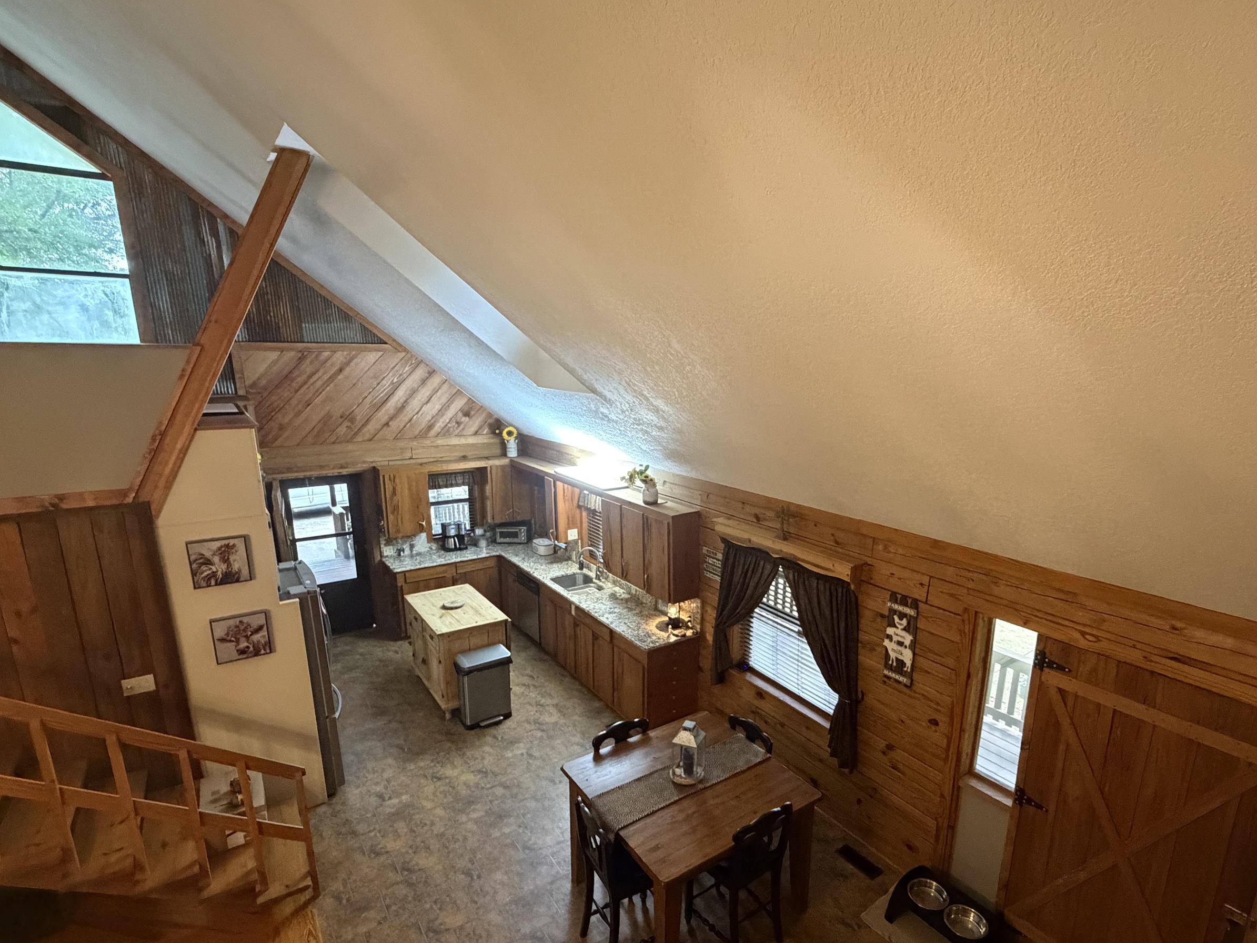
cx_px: 699
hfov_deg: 87.4
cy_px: 517
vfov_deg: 71.4
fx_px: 654
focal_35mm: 18
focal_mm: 2.22
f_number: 2.2
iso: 1000
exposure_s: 1/60
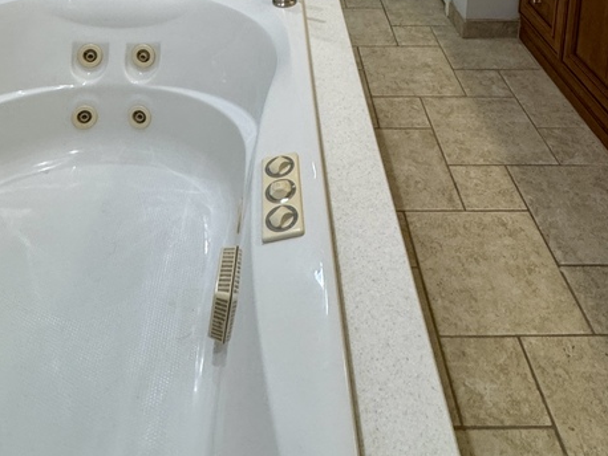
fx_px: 580
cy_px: -152
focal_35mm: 33
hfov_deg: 55.3
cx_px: 280
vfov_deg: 31.7
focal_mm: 2.22
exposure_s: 1/120
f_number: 2.2
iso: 200
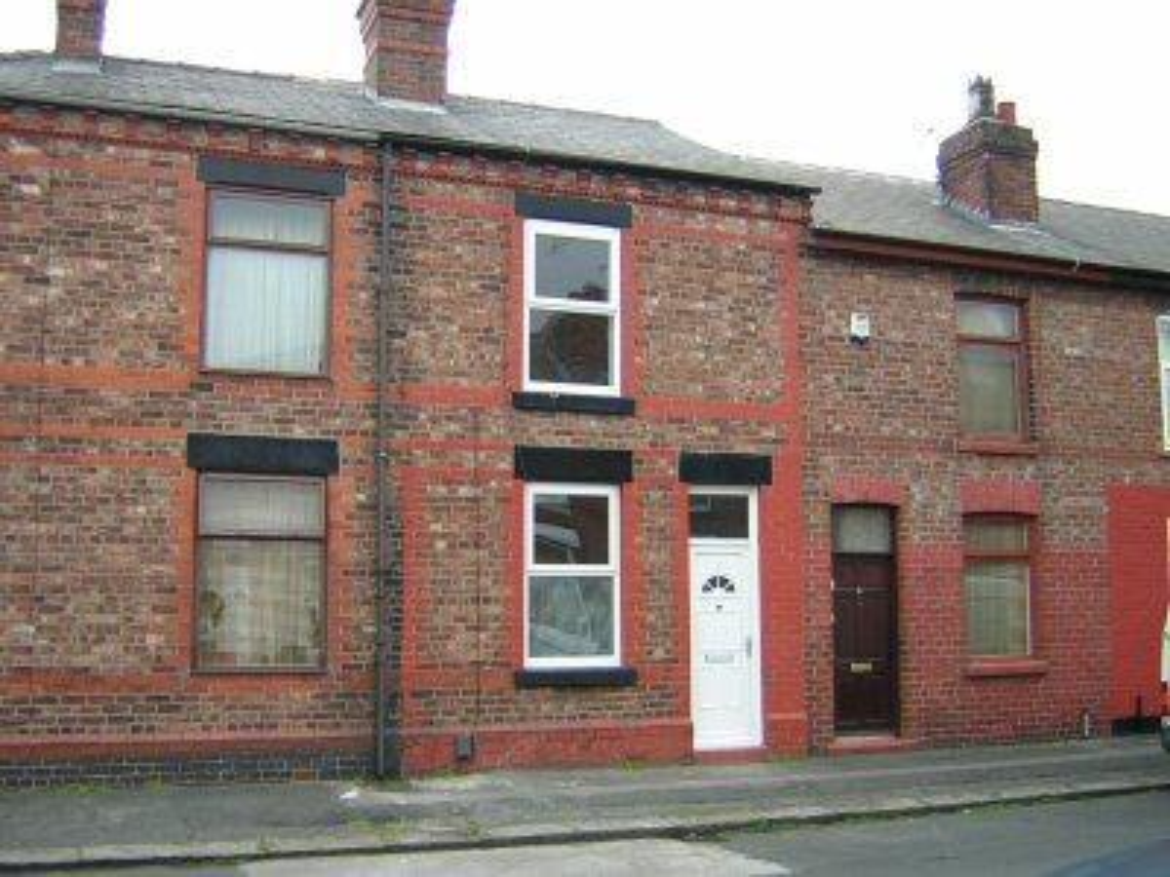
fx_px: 1217
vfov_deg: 39.7
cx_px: 585
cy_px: 438
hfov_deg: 51.4
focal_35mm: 36
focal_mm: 4.7
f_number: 2.6
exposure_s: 1/92.3
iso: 100
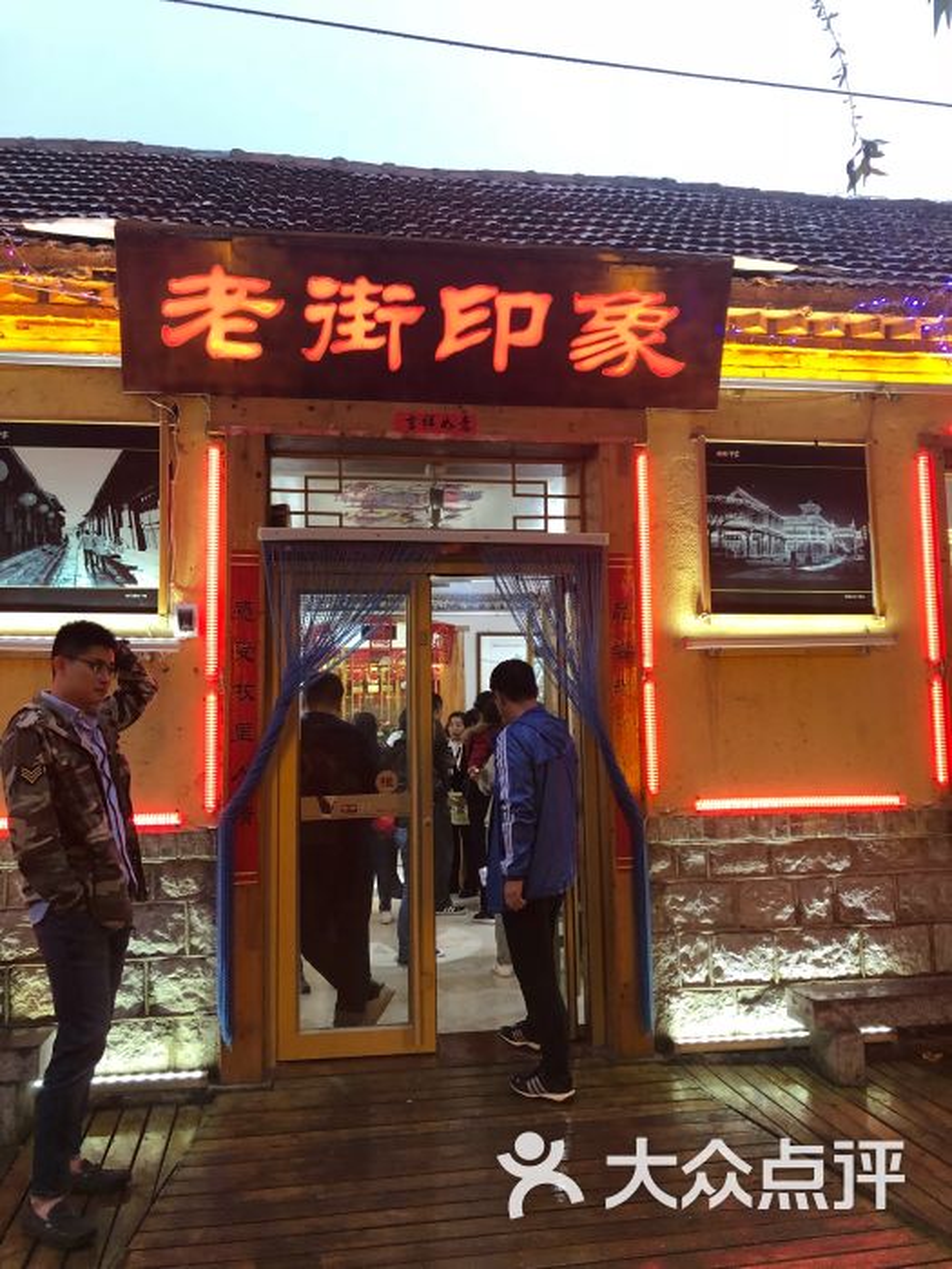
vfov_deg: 63.4
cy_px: 634
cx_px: 476
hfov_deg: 49.7
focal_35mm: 28
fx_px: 1027
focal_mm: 3.99
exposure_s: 1/17
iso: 64
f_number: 1.8
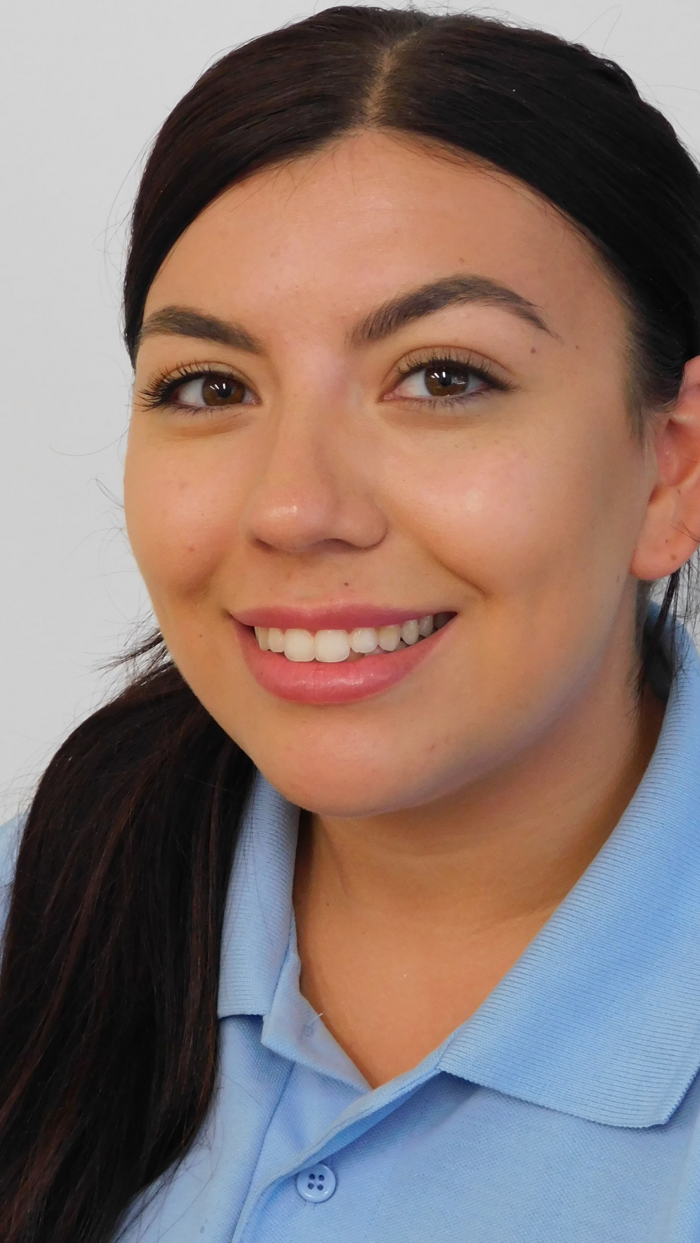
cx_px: 308
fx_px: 2573
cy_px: 626
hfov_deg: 15.5
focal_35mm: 78
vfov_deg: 27.2
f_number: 4.3
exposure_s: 1/30
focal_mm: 12.6
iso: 280
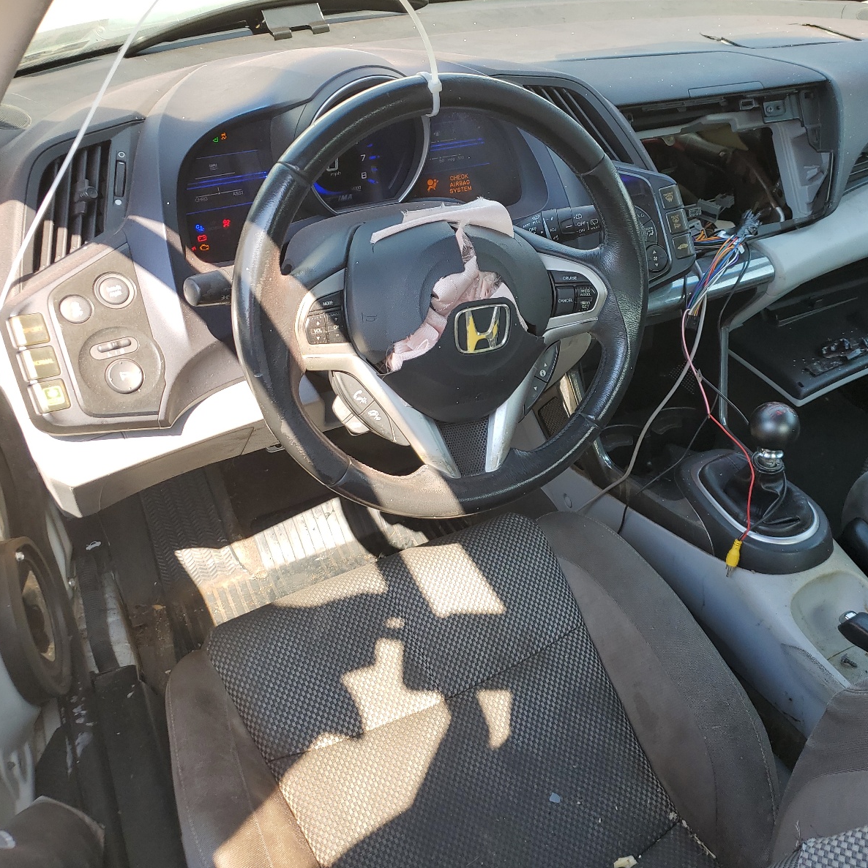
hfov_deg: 51.8
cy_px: 435
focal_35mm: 31
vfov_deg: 52.5
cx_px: 558
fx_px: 879
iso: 50
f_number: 1.5
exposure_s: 1/323
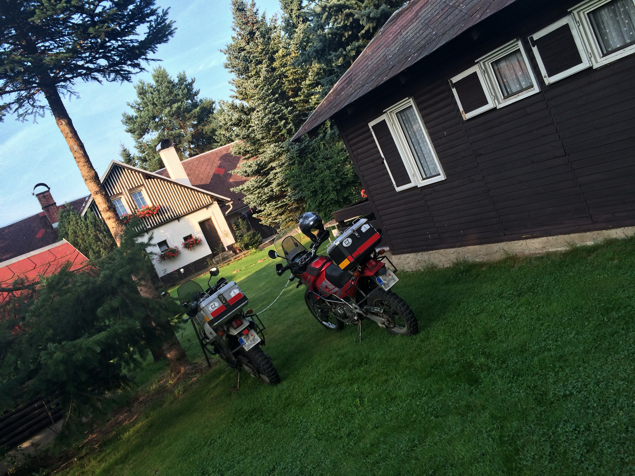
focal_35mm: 29
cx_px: 318
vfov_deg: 48.2
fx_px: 532
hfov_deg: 61.7
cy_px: 238
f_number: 2.2
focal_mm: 4.2
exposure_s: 1/316
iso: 32
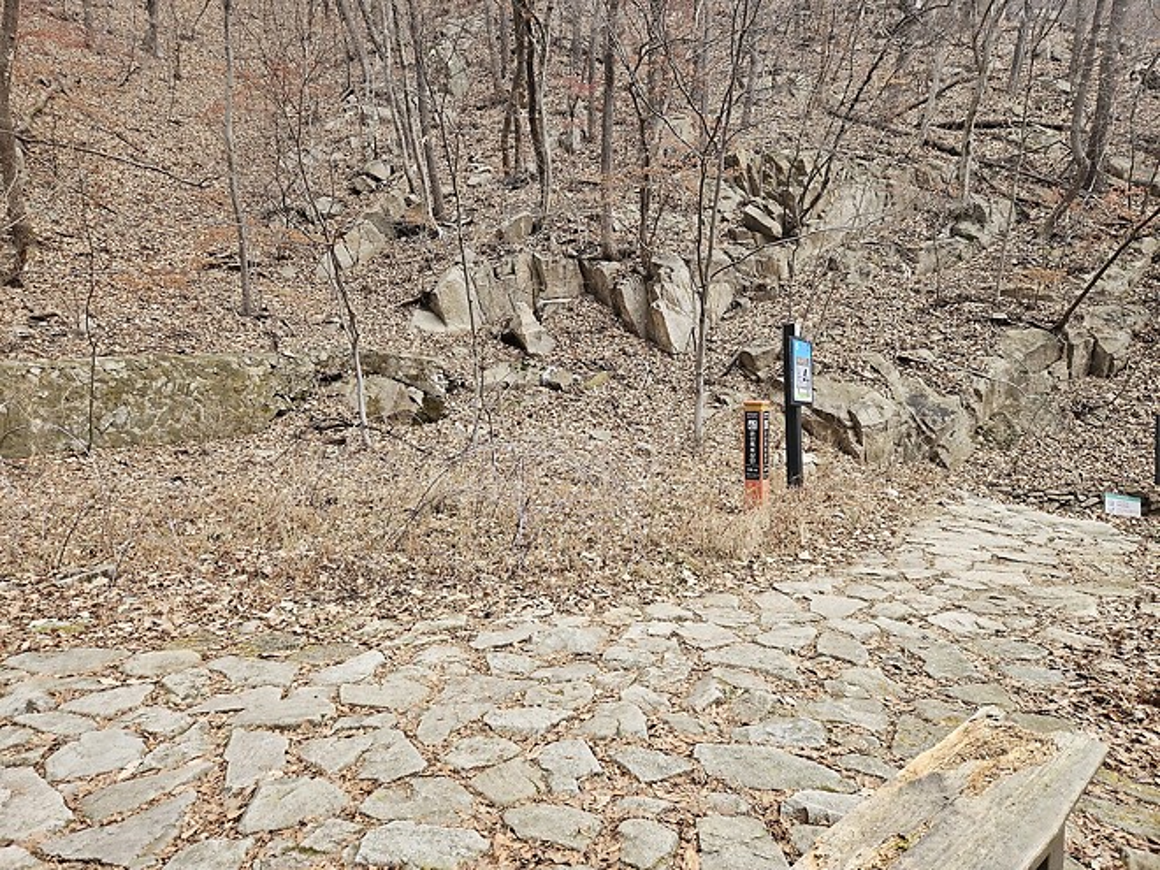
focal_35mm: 23
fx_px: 771
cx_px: 580
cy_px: 435
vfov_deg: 58.9
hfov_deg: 73.9
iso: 25
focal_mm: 5.4
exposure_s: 1/120
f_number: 1.8
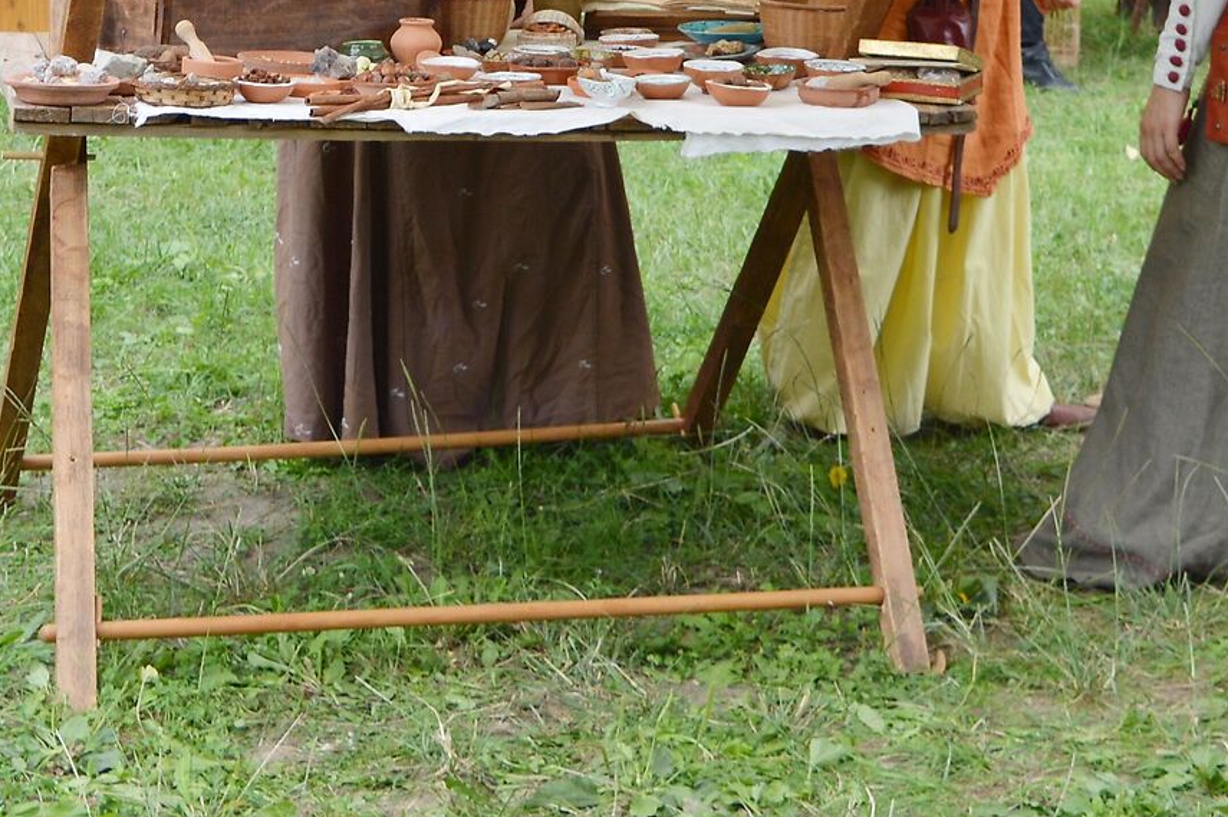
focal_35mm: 88
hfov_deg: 23.0
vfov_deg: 14.9
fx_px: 3014
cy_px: -172
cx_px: 636
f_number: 4
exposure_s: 1/200
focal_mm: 21
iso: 100
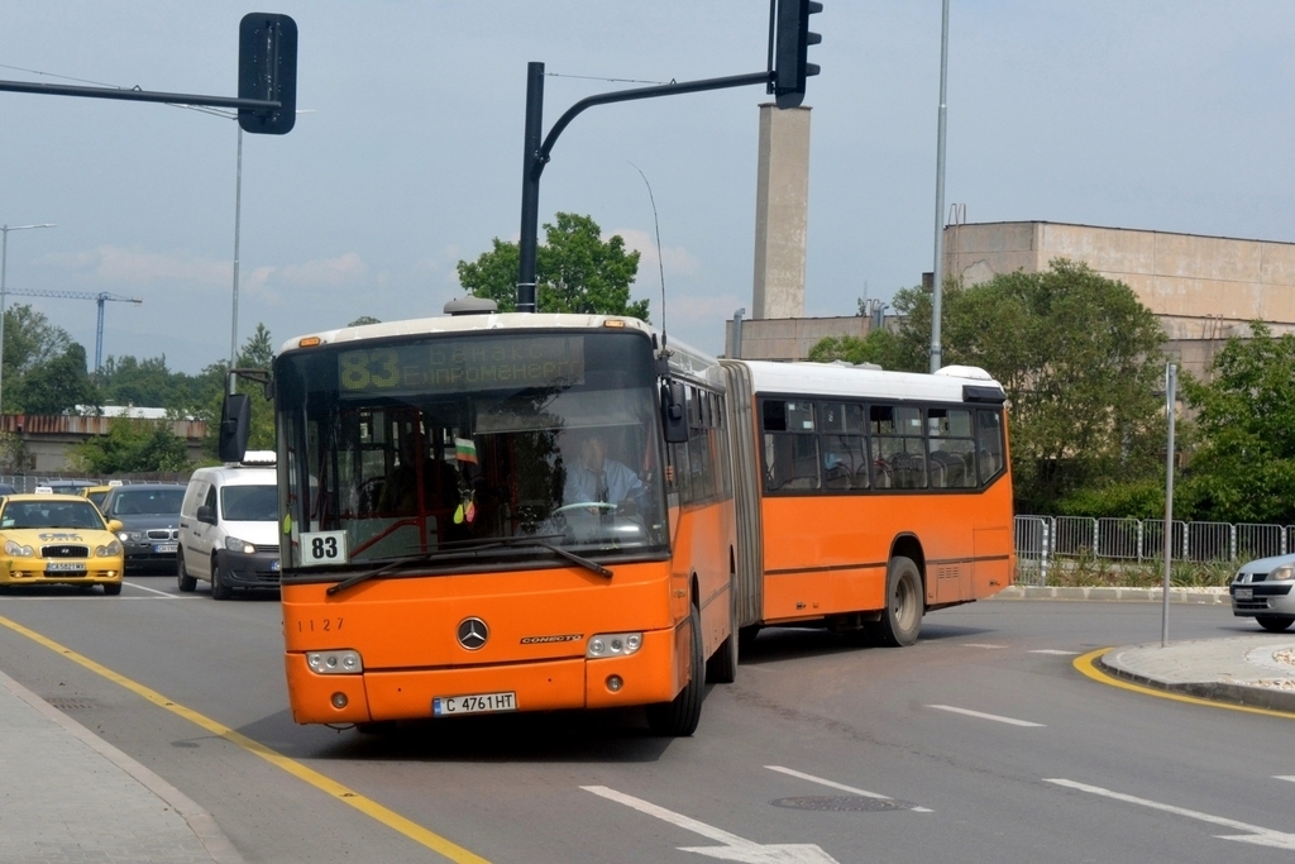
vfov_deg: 18.9
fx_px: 2590
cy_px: 432
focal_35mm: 72
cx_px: 648
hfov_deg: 28.1
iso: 800
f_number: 14
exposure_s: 1/800
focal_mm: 48
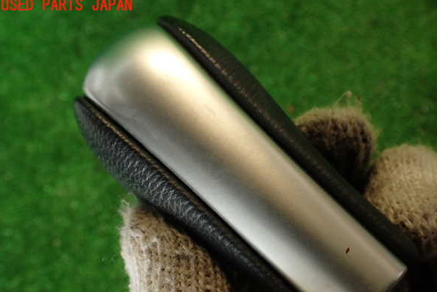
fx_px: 413
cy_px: 164
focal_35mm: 34
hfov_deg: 55.8
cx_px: 220
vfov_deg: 38.9
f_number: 2.4
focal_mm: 5.79
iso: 200
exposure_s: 1/50
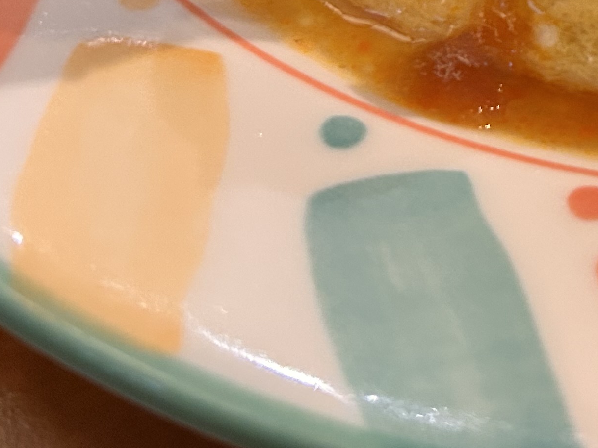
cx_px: 709
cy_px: -220
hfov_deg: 21.2
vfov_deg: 15.8
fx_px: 1486
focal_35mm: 86
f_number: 1.5
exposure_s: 1/40
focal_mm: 5.7
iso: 500
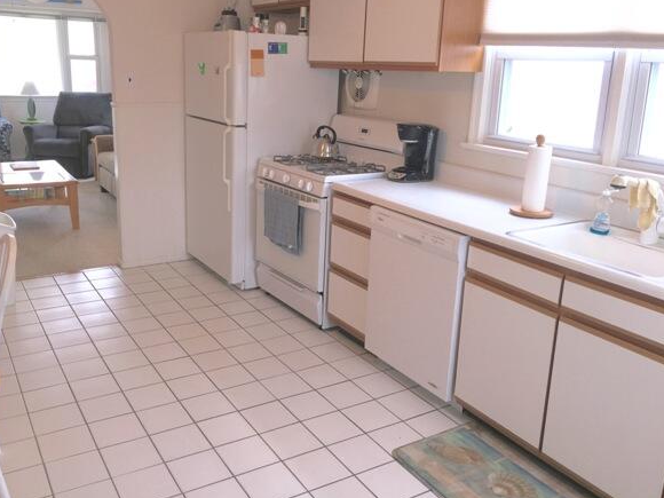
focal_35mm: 32
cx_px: 300
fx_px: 614
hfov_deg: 56.7
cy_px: 227
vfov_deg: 44.1
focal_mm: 4.15
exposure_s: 1/39
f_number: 2.2
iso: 32
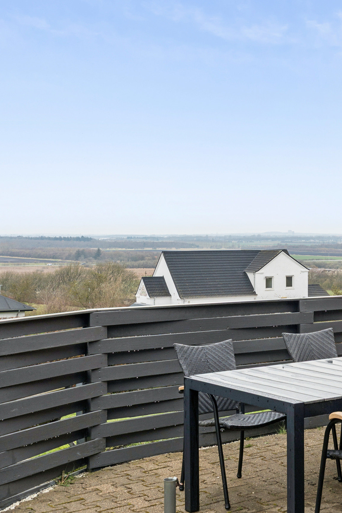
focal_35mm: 61
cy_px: 250
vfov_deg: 32.9
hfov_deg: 21.9
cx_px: 295
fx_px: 869
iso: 500
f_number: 10
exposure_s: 1/80
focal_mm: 35
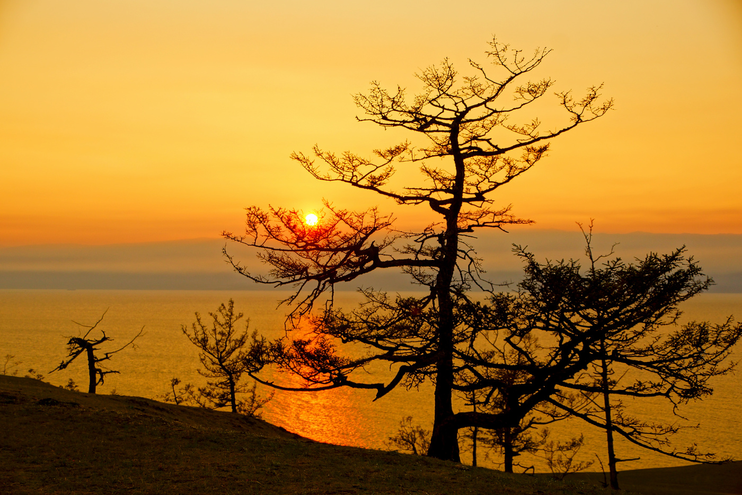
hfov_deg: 37.9
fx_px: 1082
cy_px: 248
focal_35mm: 52
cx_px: 371
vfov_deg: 25.7
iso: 100
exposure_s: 1/200
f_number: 5.6
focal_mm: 35
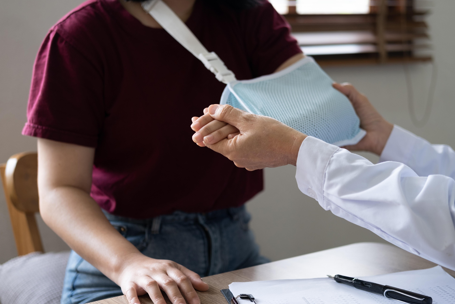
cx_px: 243
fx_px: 784
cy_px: 170
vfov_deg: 21.9
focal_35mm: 62
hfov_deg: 32.4
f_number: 2
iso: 250
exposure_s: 1/200
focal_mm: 35
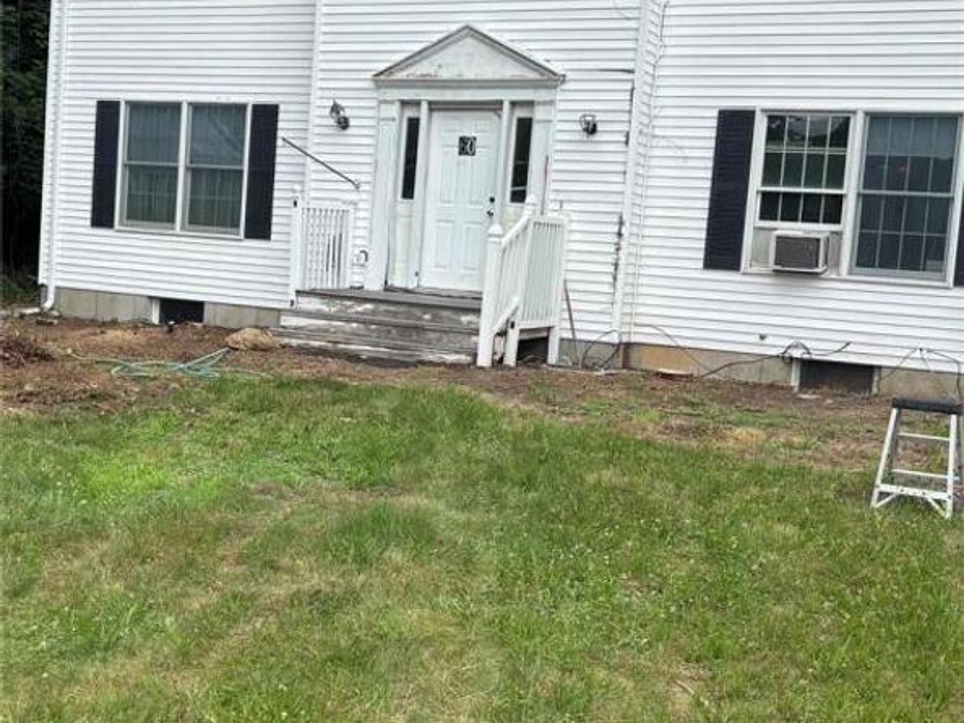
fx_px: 724
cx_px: 482
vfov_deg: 53.0
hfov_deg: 67.3
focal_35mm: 26
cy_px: 362
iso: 50
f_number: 1.6
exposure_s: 1/1058
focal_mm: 5.96
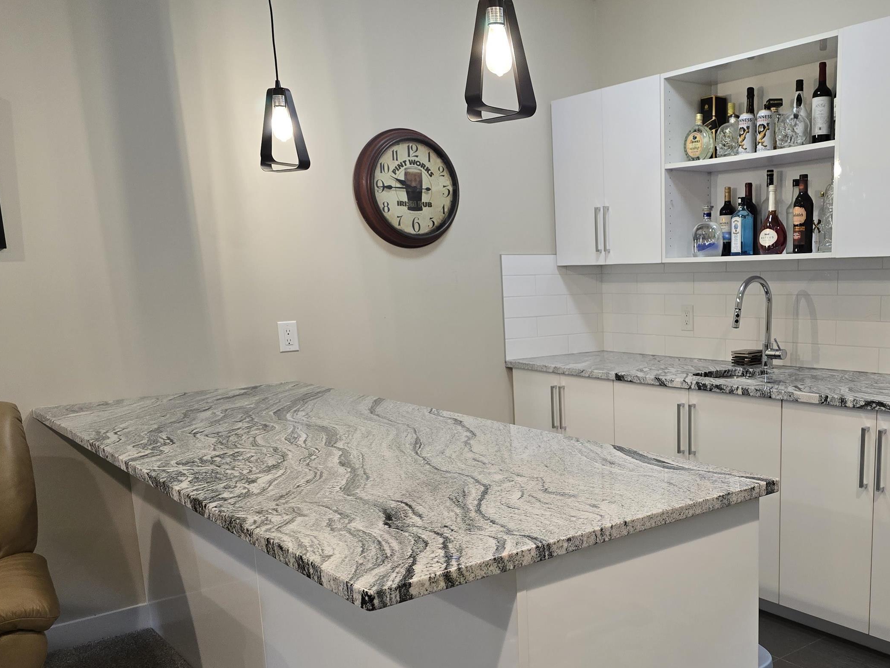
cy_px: 450
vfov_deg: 41.2
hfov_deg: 52.9
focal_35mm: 34
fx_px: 874
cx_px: 591
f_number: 1.7
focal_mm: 6.3
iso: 640
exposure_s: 1/120
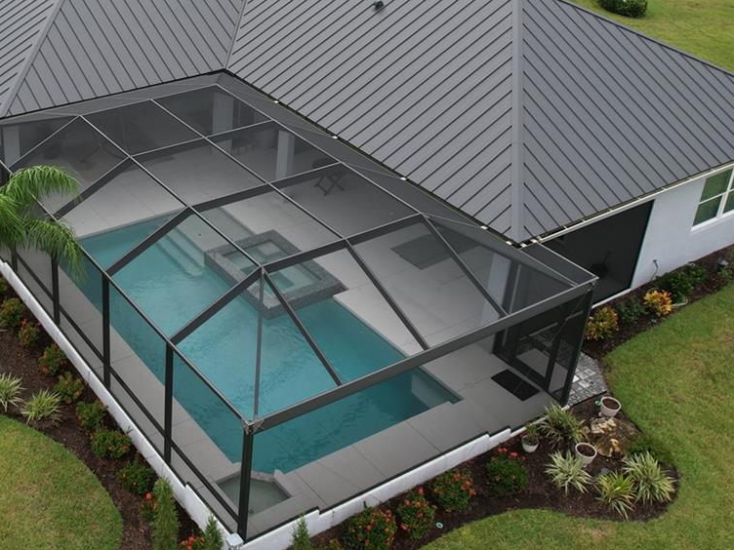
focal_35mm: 45
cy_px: 129
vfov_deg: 31.5
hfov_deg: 40.2
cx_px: 139
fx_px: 954
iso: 100
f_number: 2.8
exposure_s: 1/500
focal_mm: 8.38
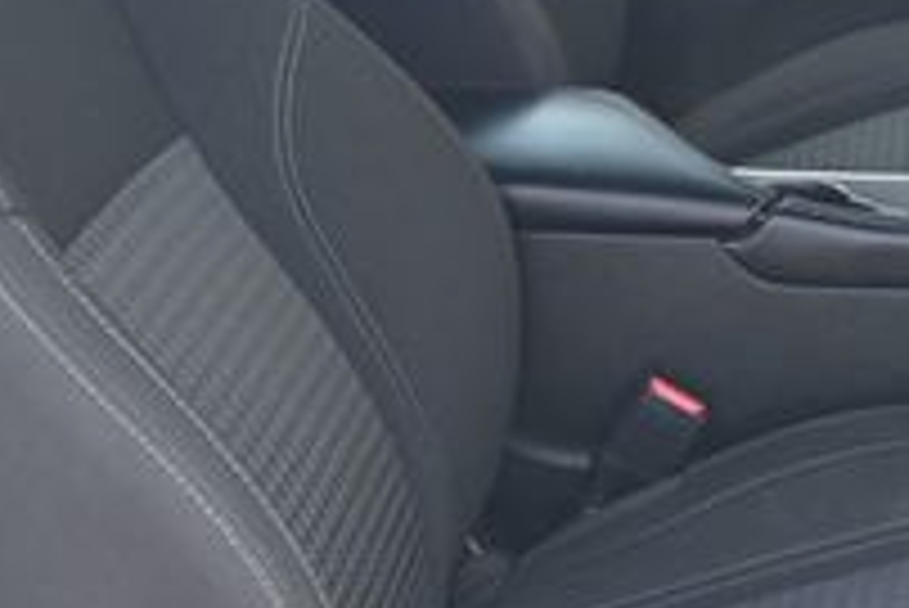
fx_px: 2400
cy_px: 176
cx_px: 639
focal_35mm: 95
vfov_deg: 14.4
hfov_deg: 21.3
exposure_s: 1/125
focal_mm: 20
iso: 450
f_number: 3.8
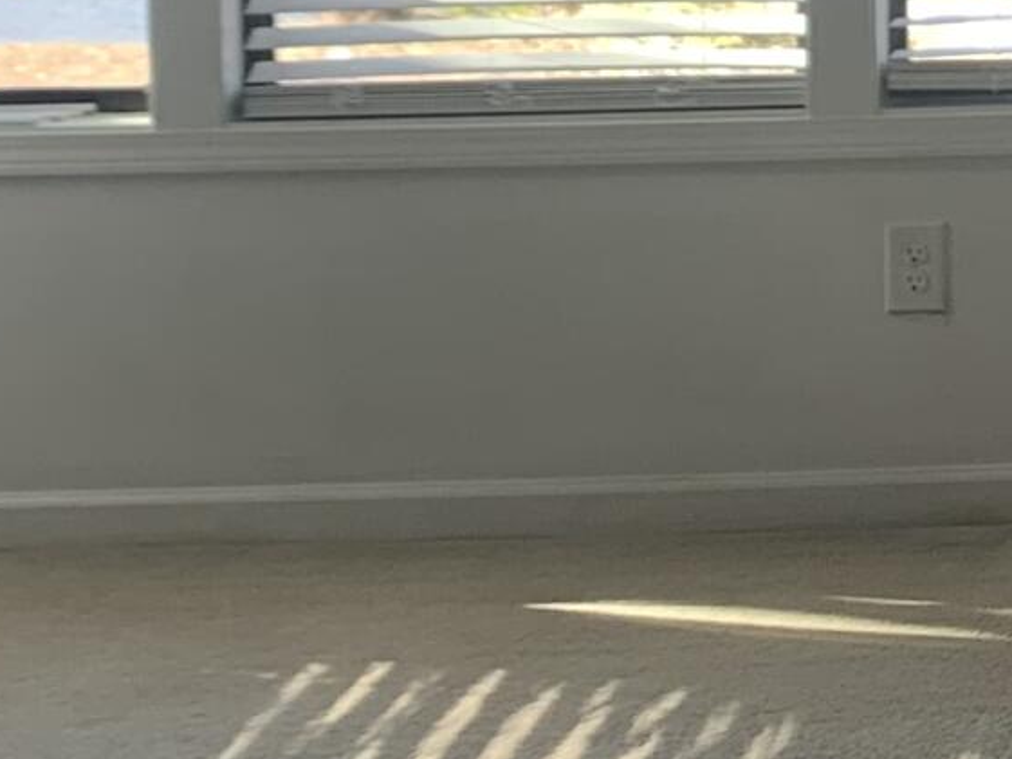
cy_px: -270
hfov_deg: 12.6
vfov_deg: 10.4
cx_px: 1959
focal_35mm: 139
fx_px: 4065
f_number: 1.8
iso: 32
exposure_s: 1/120
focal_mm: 4.25
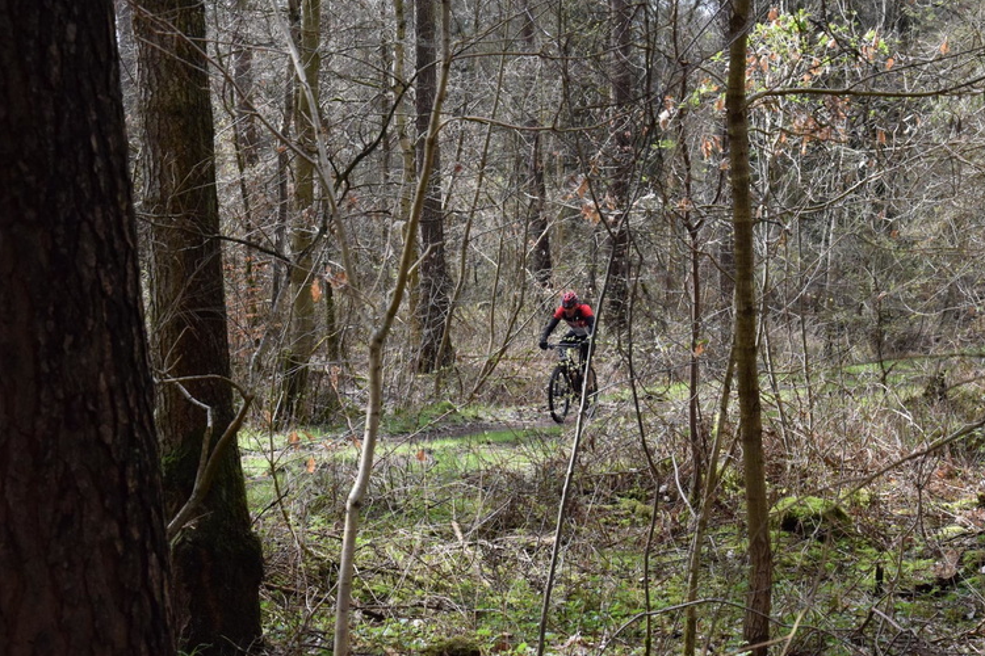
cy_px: 314
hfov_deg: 26.6
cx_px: 512
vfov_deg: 17.9
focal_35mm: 76
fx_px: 2079
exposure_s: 1/2000
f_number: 8
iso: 4000
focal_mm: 48
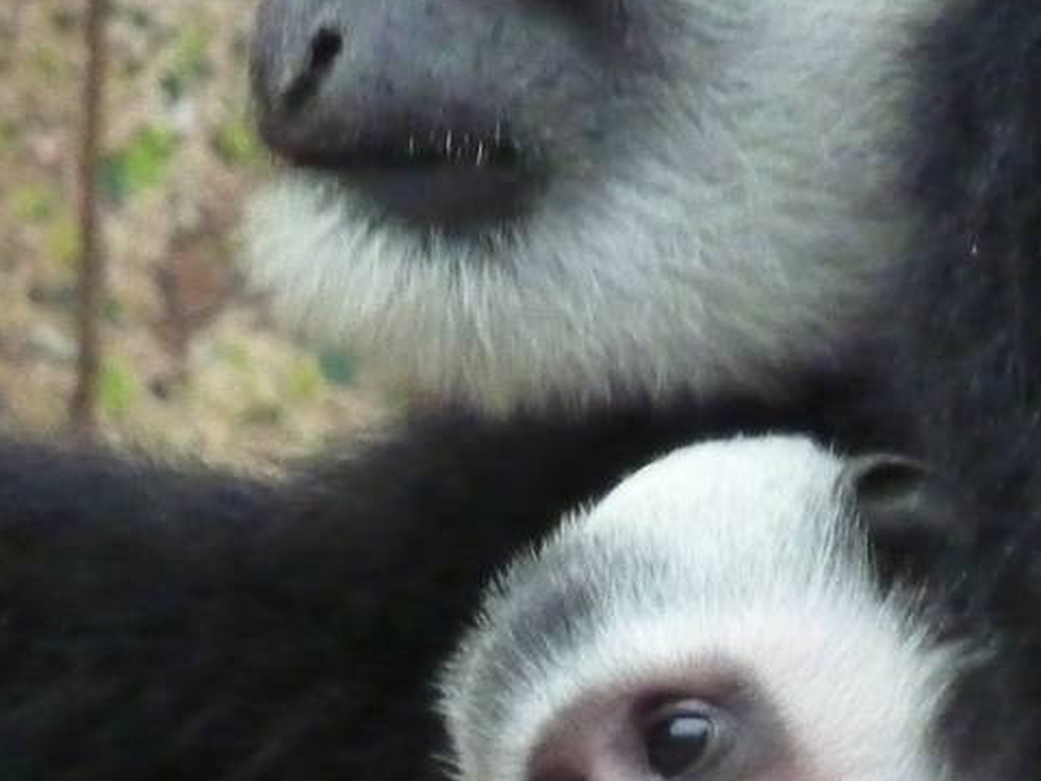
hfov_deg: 2.0
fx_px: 30073
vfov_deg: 1.5
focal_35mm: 1000
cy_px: 269
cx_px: 859
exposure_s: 1/80
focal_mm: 49.2
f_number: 4.9
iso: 1250
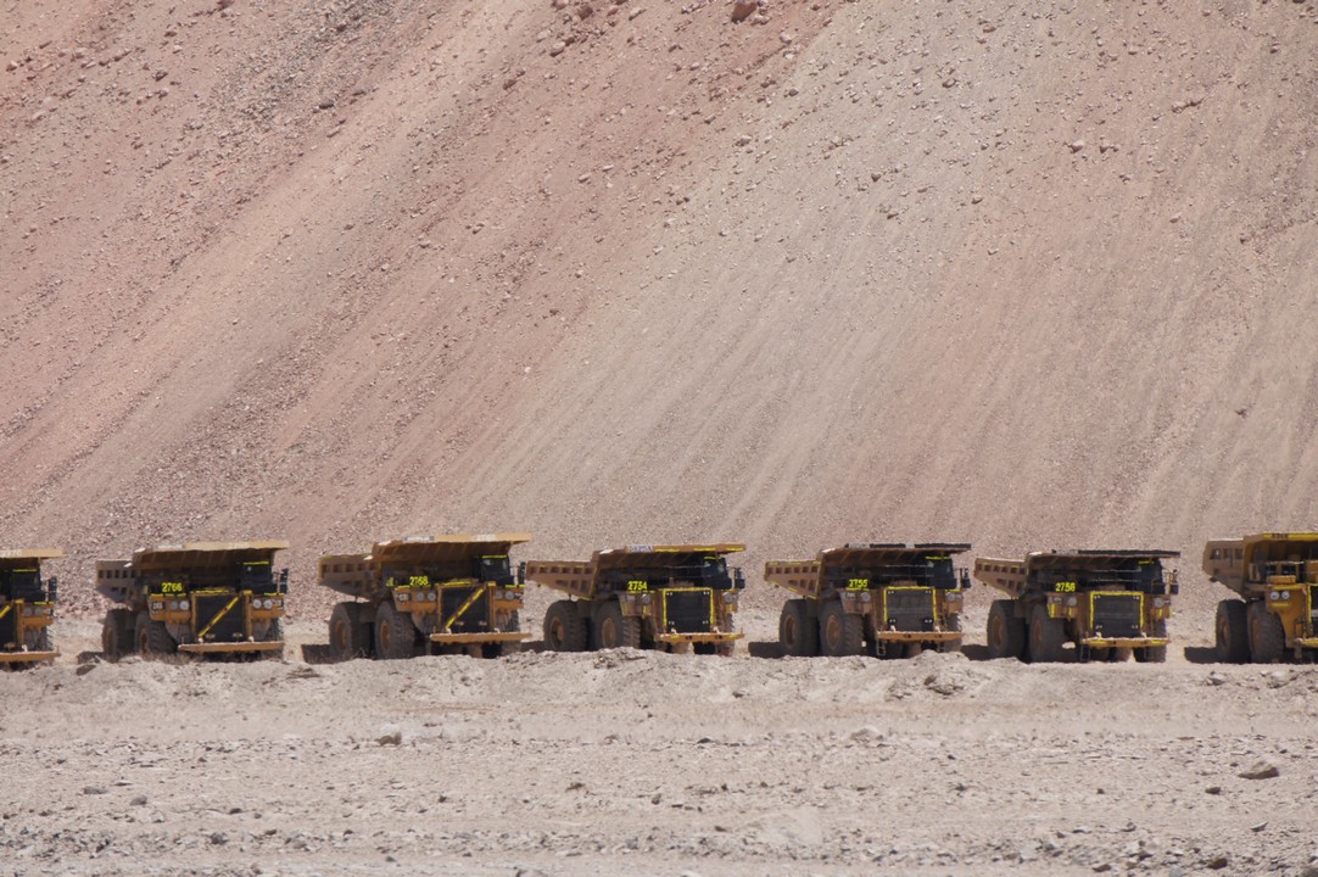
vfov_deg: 4.4
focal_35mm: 315
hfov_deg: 6.5
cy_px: 438
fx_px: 11525
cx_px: 659
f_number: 8
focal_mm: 210
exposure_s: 1/640
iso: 200
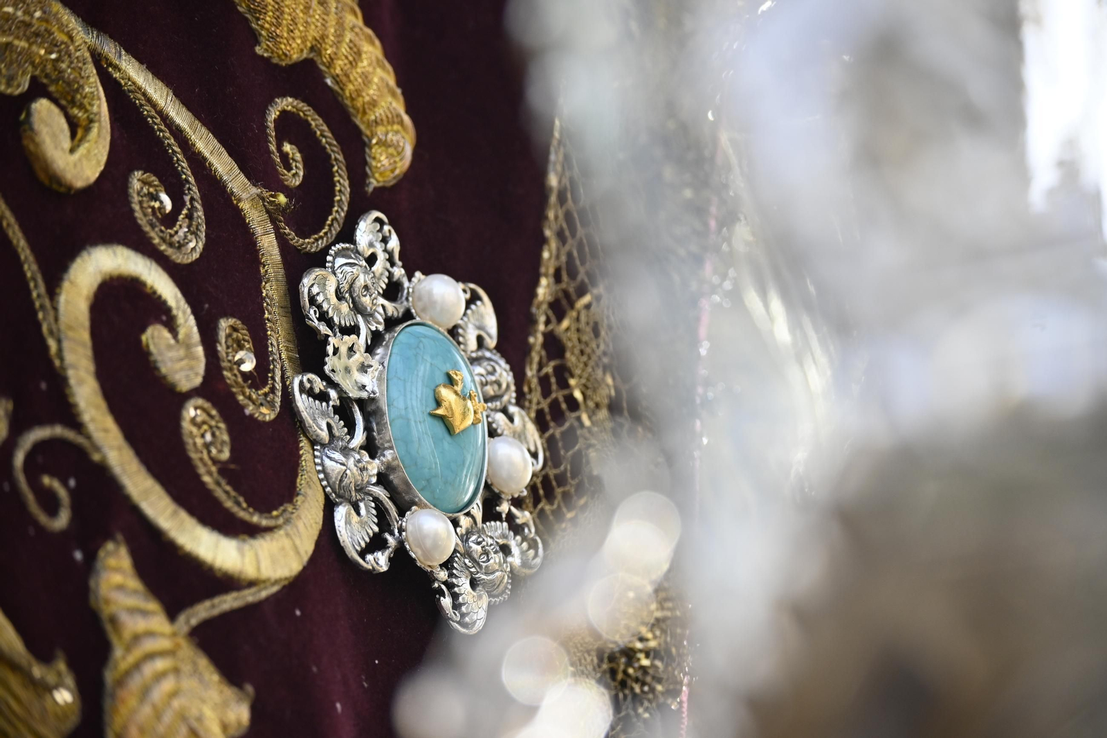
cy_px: 369
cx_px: 554
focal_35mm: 225
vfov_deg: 6.1
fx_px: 6917
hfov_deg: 9.2
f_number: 6.3
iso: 400
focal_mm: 150
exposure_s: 1/320
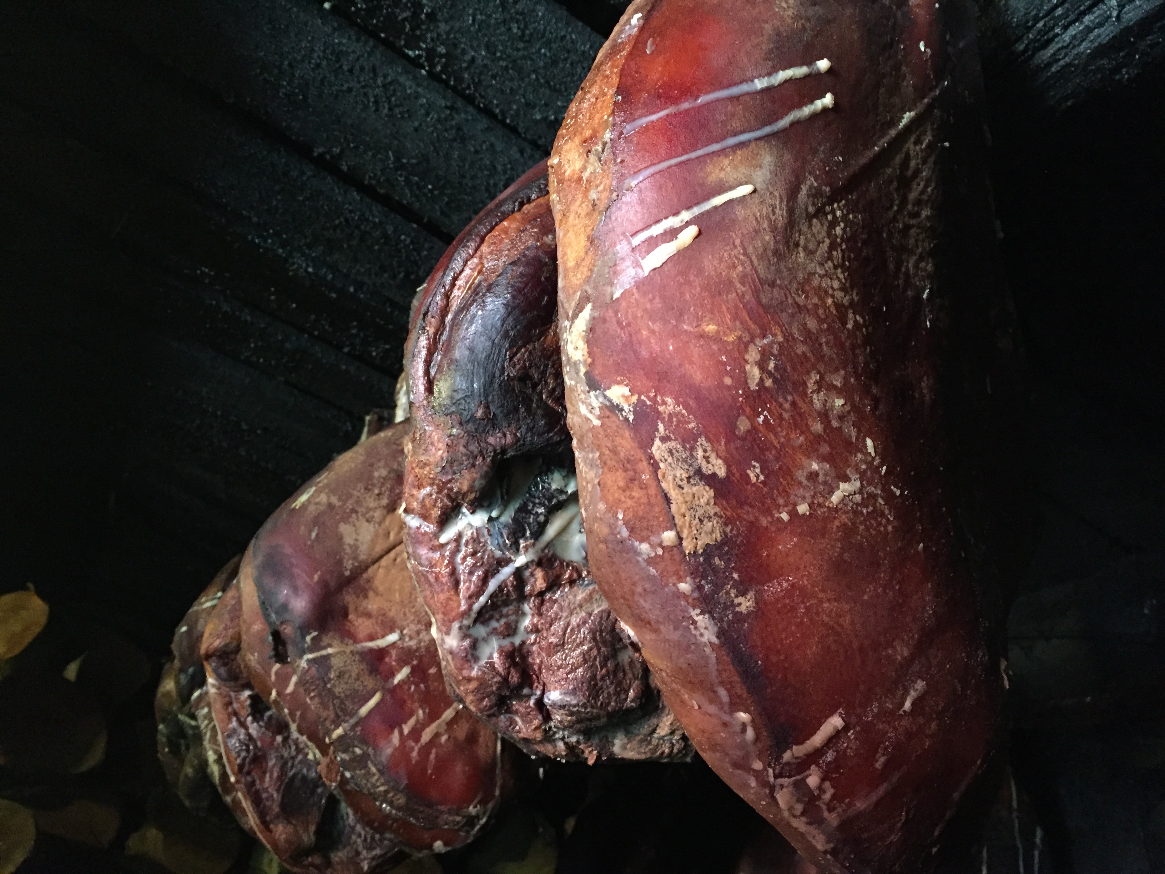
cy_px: 437
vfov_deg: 48.2
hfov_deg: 61.7
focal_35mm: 29
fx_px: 976
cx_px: 582
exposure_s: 1/17
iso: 400
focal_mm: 4.15
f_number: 2.2
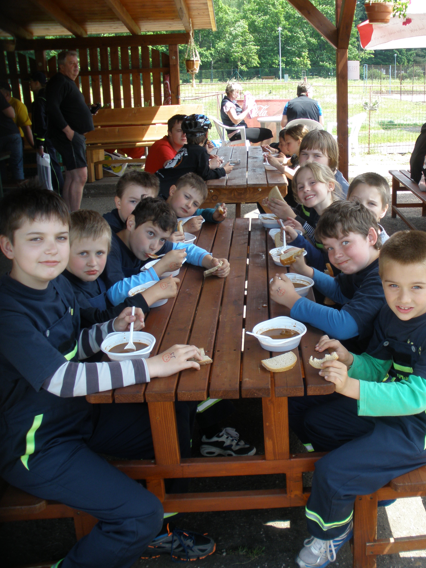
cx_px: 217
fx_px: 607
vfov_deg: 50.1
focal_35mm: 37
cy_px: 286
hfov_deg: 38.7
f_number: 3.5
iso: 80
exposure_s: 1/160
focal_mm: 6.3
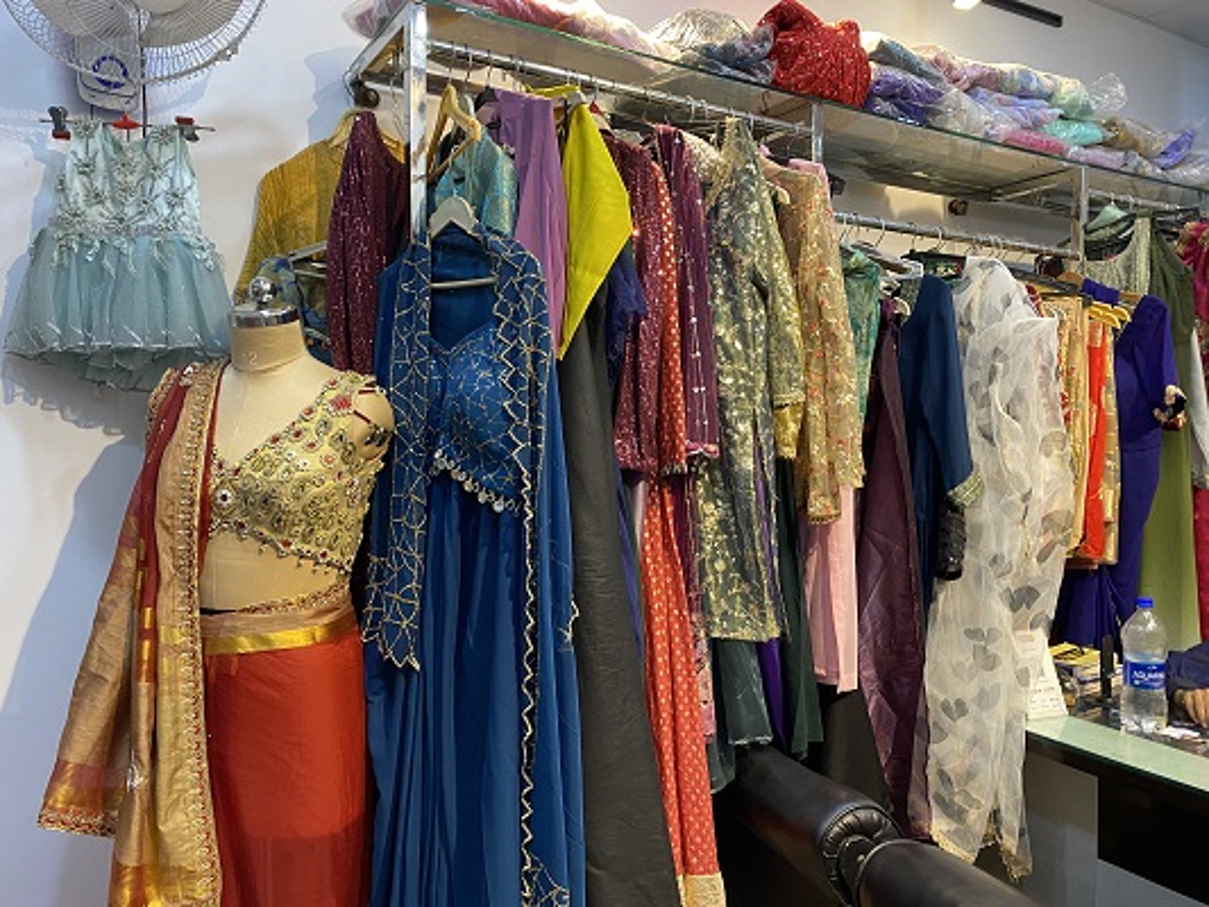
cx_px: 604
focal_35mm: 26
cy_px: 454
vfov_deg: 53.1
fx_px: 908
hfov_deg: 67.3
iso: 125
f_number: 1.8
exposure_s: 1/81
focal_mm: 4.25
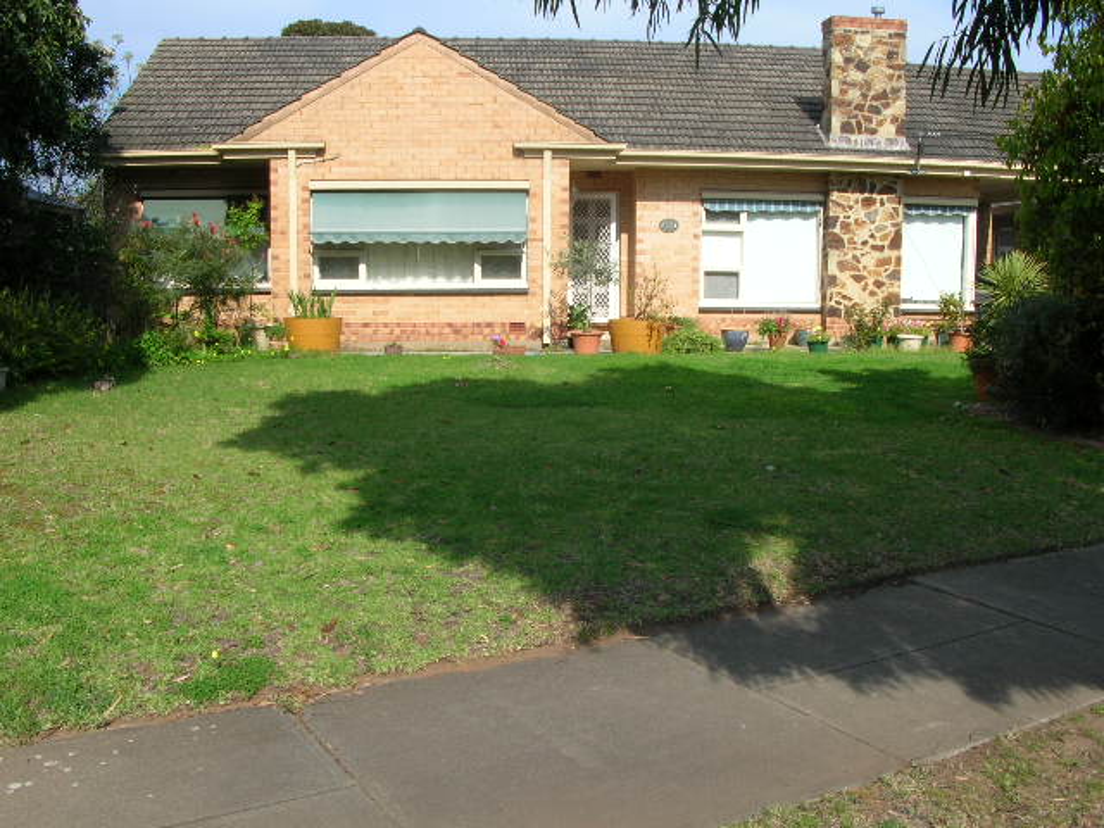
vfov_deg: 40.7
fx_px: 1116
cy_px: 414
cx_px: 552
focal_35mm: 35
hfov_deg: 52.6
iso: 50
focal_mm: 5.8
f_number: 5.6
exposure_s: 1/240
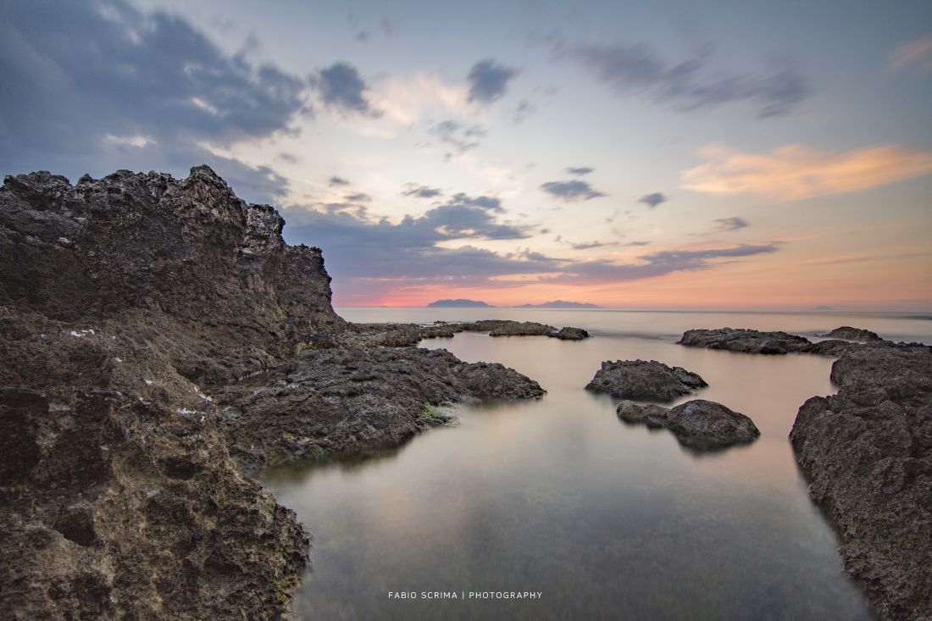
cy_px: 310
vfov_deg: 72.0
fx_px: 427
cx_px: 466
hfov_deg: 95.0
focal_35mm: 16
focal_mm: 11
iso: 400
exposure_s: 42
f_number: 9
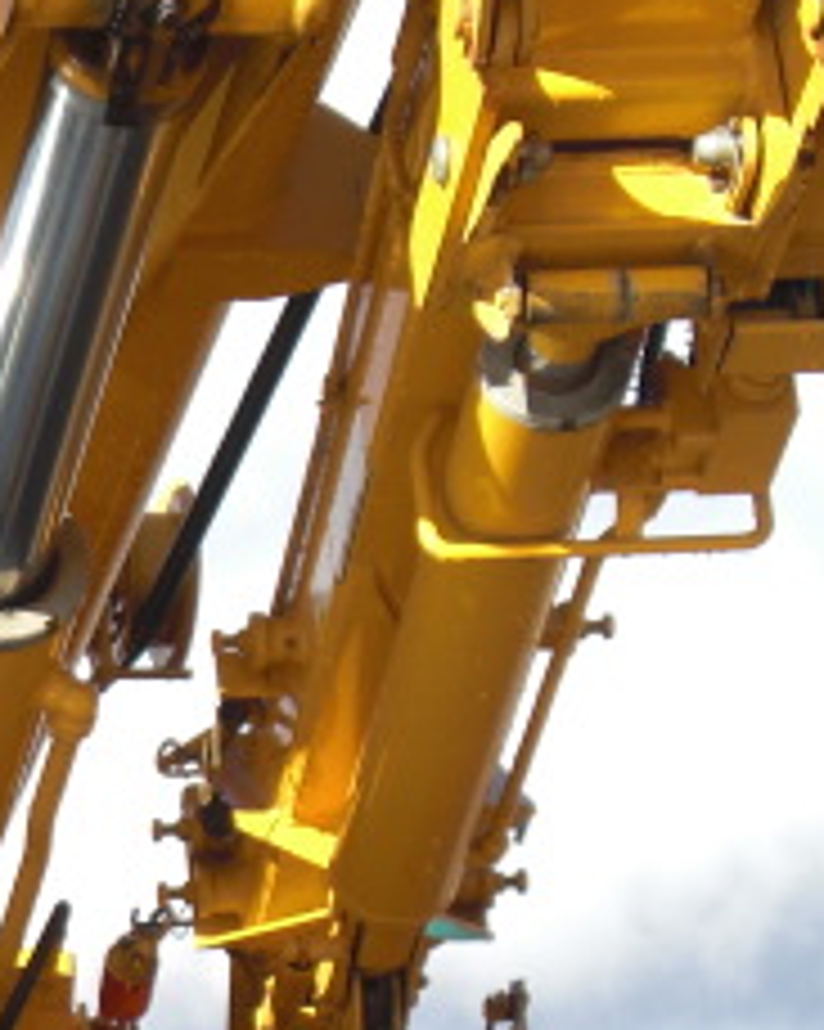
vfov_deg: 11.1
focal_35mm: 172
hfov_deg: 8.7
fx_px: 5247
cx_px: -527
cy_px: 1052
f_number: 4
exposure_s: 1/250
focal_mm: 10.4
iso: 64
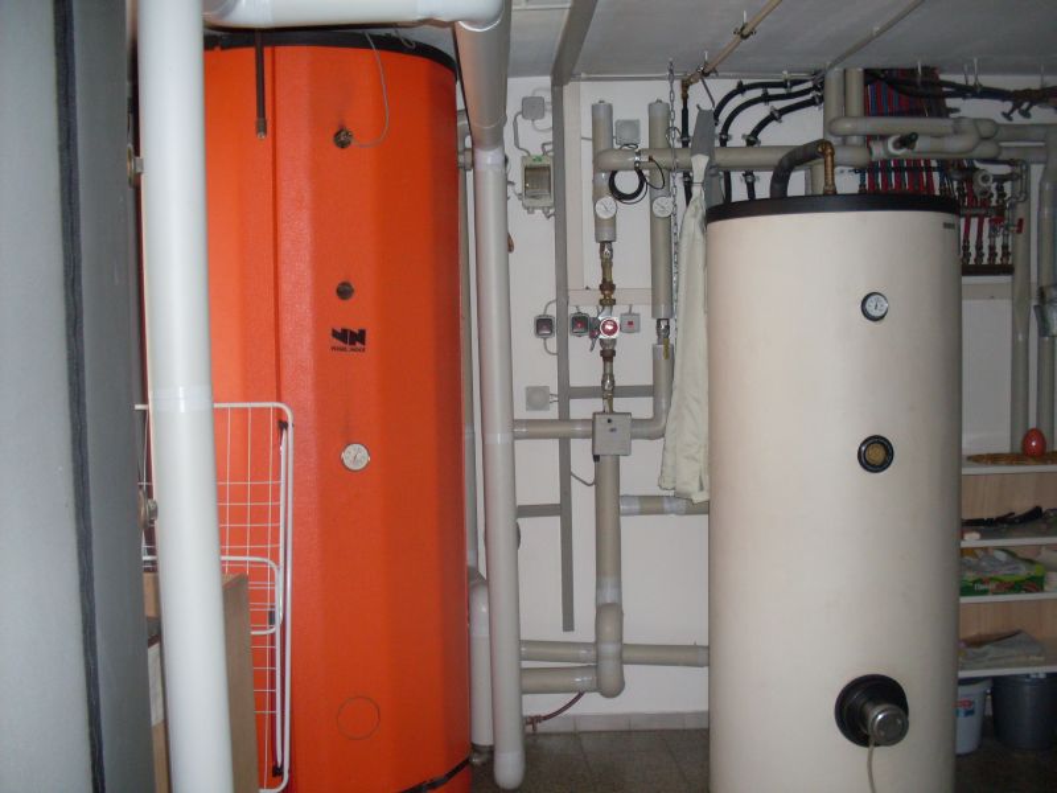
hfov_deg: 49.0
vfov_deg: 37.7
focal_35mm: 38
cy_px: 396
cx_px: 528
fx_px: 1160
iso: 100
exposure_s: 1/45
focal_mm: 6.3
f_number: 2.8
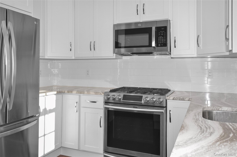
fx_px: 197
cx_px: 118
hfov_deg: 62.0
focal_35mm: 30
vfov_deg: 43.4
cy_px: 78
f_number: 5.6
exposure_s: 1/125
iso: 160
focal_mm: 20
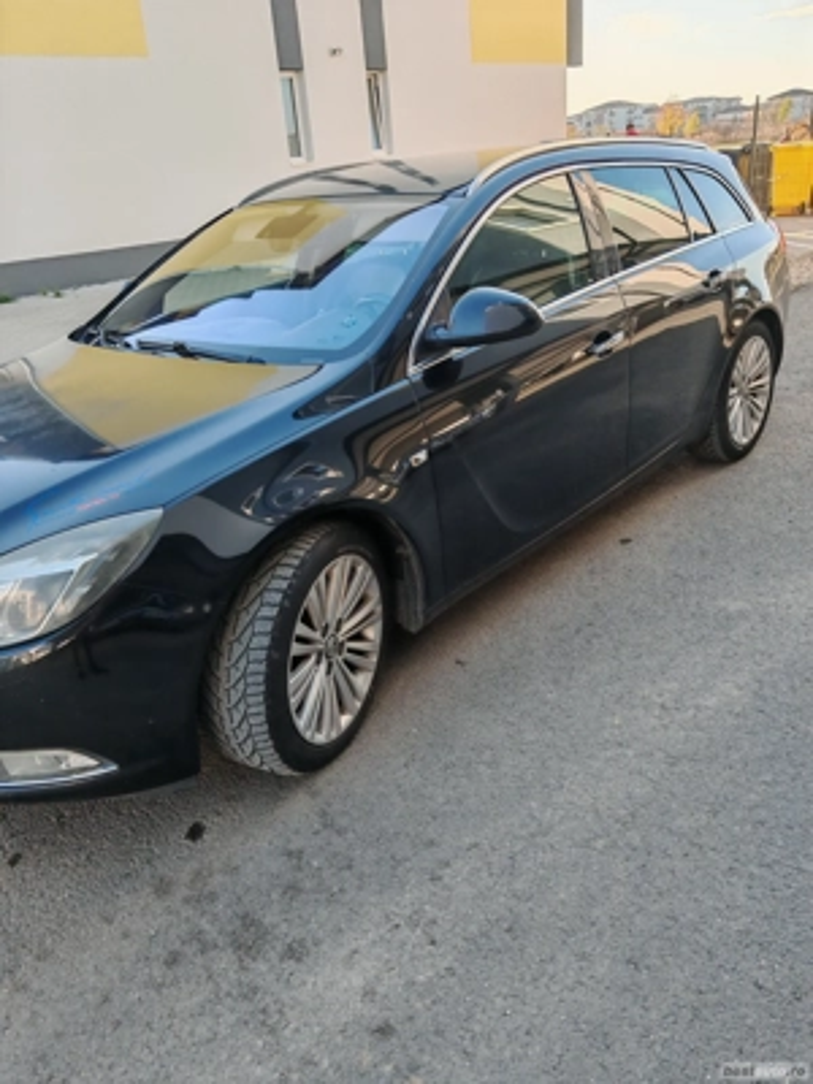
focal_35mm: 27
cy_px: 542
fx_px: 846
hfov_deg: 51.4
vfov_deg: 65.3
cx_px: 406
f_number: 1.9
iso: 50
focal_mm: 6.67
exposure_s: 1/240
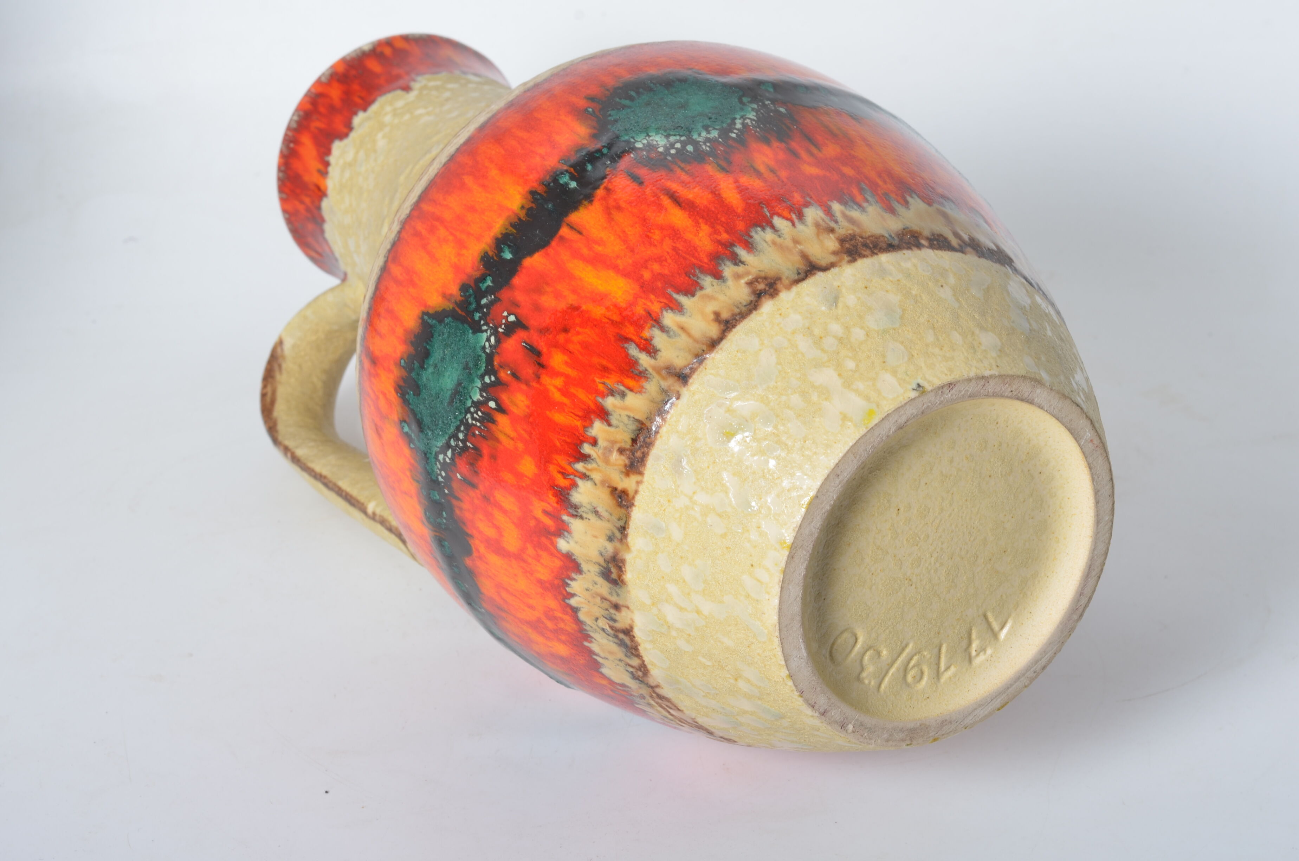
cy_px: 430
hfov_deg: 27.0
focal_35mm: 75
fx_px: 2701
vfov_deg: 18.1
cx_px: 650
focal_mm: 50
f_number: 11
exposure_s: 1/125
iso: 100
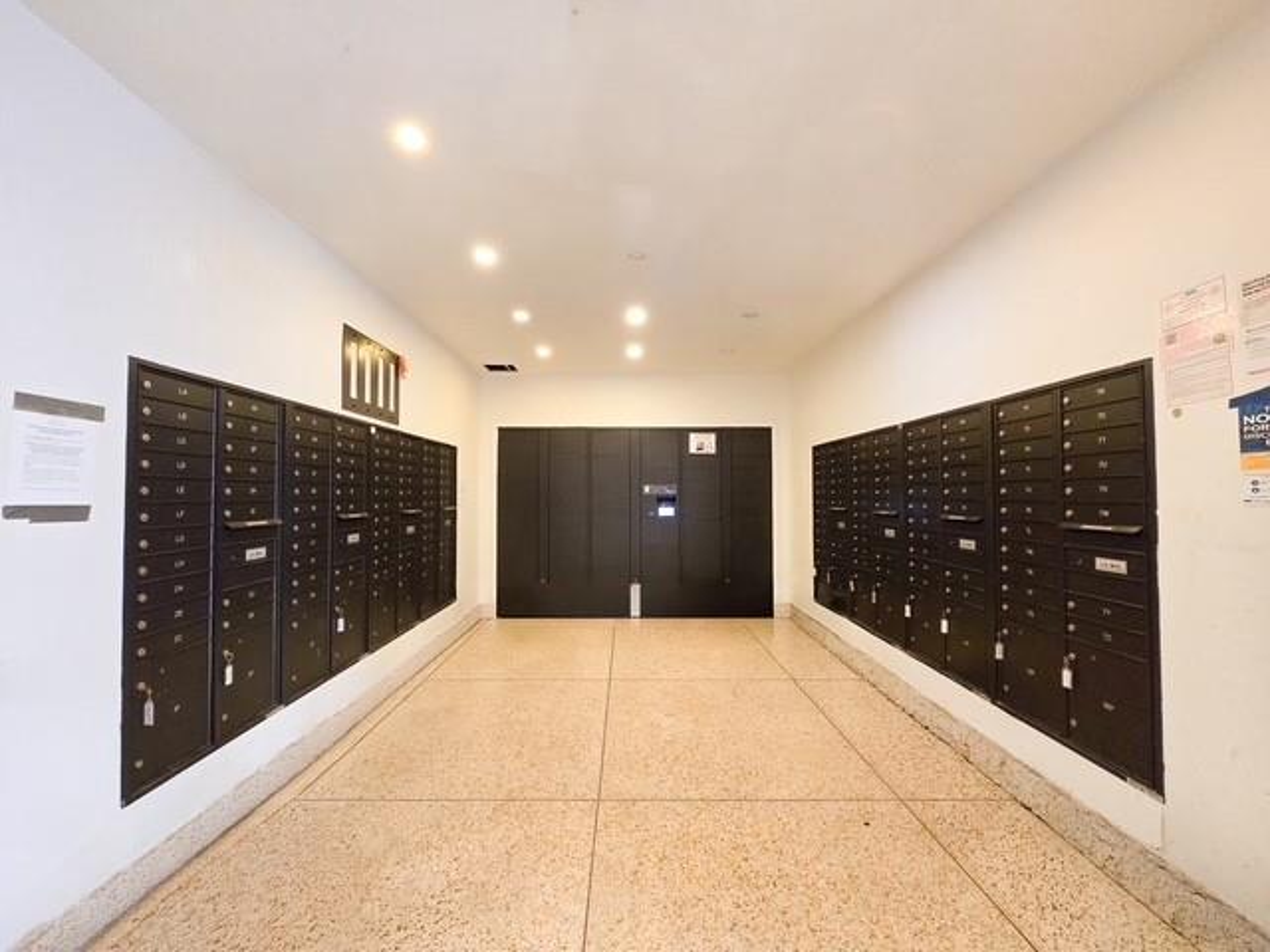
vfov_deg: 89.9
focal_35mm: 13
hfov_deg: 106.2
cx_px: 635
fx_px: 477
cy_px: 476
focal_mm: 2.2
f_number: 2.2
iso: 640
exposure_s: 1/60
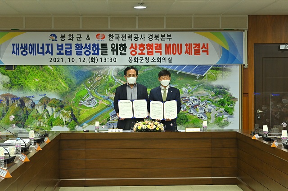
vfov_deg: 19.4
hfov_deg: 28.9
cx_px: 144
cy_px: 96
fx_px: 560
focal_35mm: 70
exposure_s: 1/160
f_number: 6.3
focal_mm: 70
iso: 2500
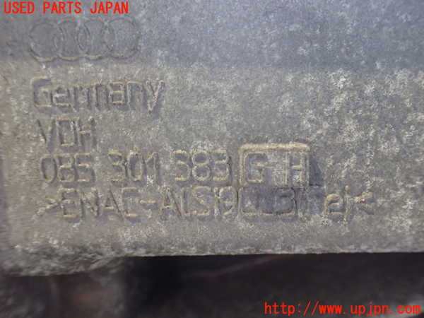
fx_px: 367
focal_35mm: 30
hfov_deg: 60.0
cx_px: 212
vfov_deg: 46.8
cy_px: 159
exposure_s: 1/50
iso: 800
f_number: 2.3
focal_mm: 5.4
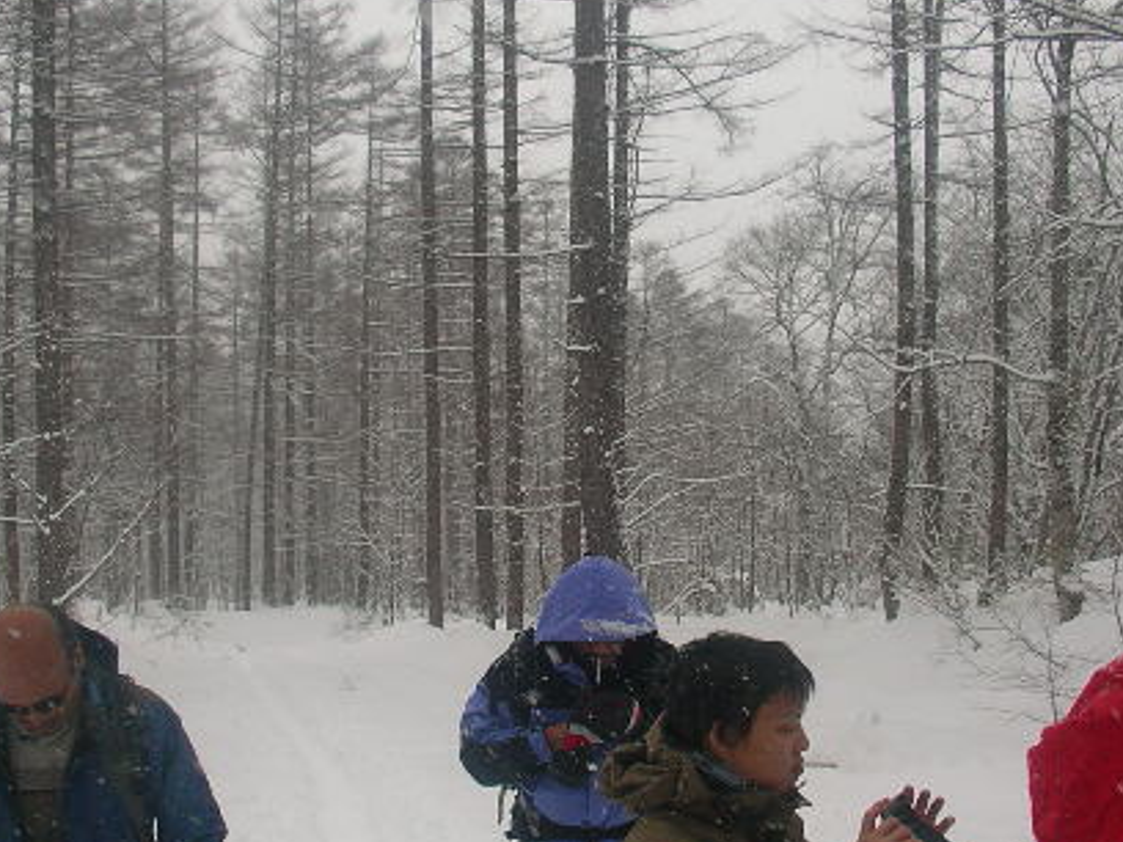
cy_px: 553
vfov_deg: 25.1
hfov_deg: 33.2
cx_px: 537
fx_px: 1882
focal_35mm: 58
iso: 50
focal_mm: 5.7
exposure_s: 1/320
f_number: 2.8
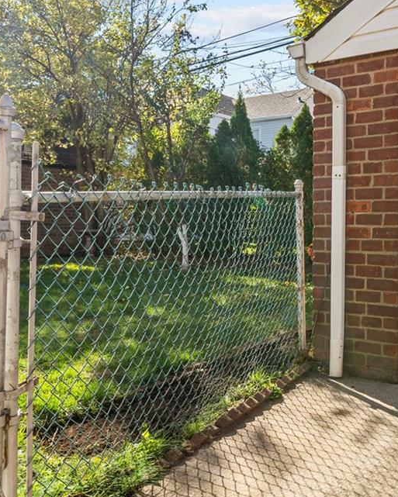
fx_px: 574
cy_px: 230
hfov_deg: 37.6
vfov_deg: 46.8
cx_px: 281
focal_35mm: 39
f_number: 11
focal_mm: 13
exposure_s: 1/40
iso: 100
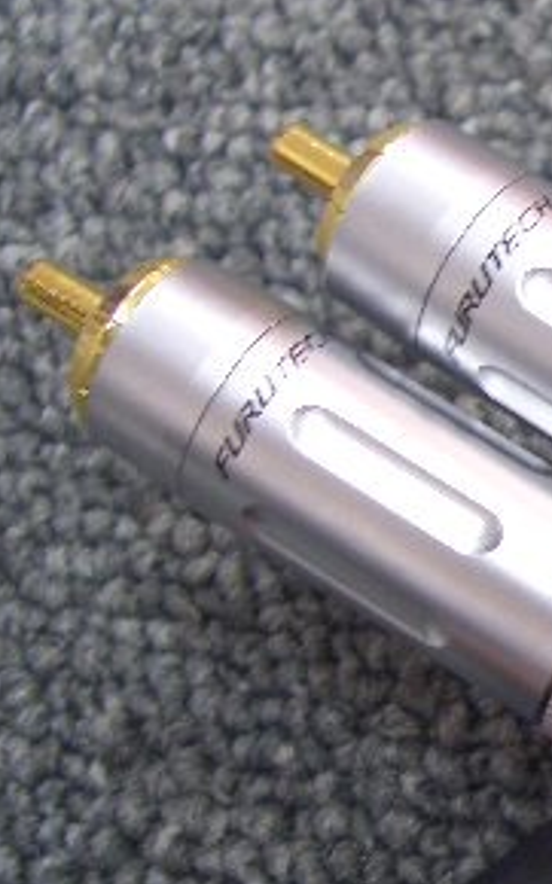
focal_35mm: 82
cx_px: 942
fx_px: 1976
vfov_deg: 25.2
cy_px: 454
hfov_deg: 14.3
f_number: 2.6
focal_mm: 5.8
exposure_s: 1/20
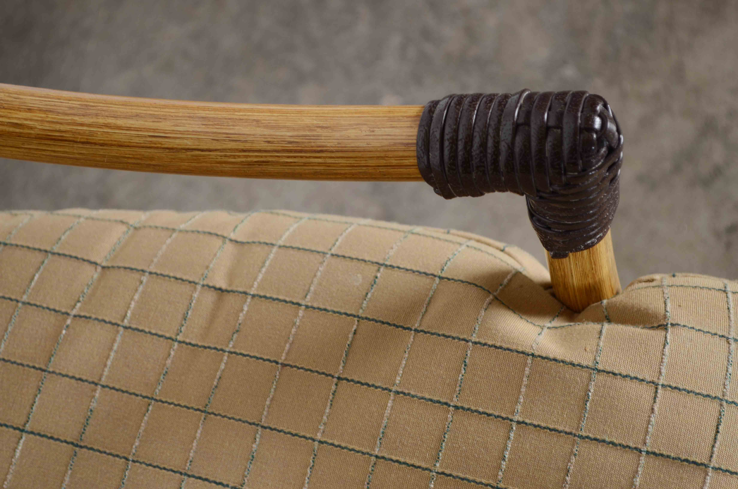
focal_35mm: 82
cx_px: 369
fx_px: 1688
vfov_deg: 16.5
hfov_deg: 24.7
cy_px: 244
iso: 100
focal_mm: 55
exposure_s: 1/80
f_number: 6.3
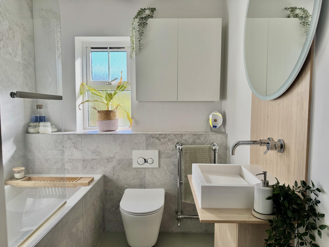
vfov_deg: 56.8
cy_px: 124
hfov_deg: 71.6
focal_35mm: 24
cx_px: 164
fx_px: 228
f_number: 1.78
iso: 64
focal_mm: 6.76
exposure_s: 1/197
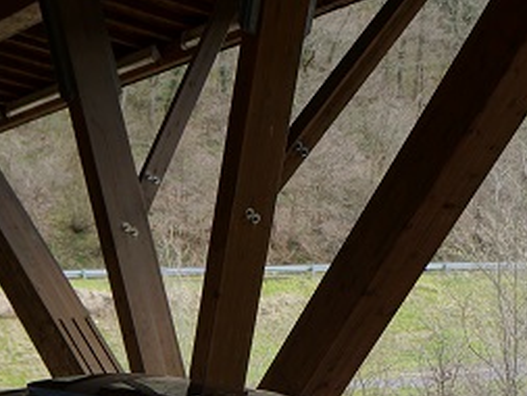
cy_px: 517
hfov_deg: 20.5
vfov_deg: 14.8
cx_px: 217
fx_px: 1455
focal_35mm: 96
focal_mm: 21
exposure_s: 1/100
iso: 100
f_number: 4
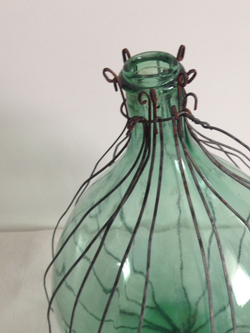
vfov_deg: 36.1
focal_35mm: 52
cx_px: 179
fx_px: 501
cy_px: 244
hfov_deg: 27.8
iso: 50
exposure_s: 1/20
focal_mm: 4.12
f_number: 2.4
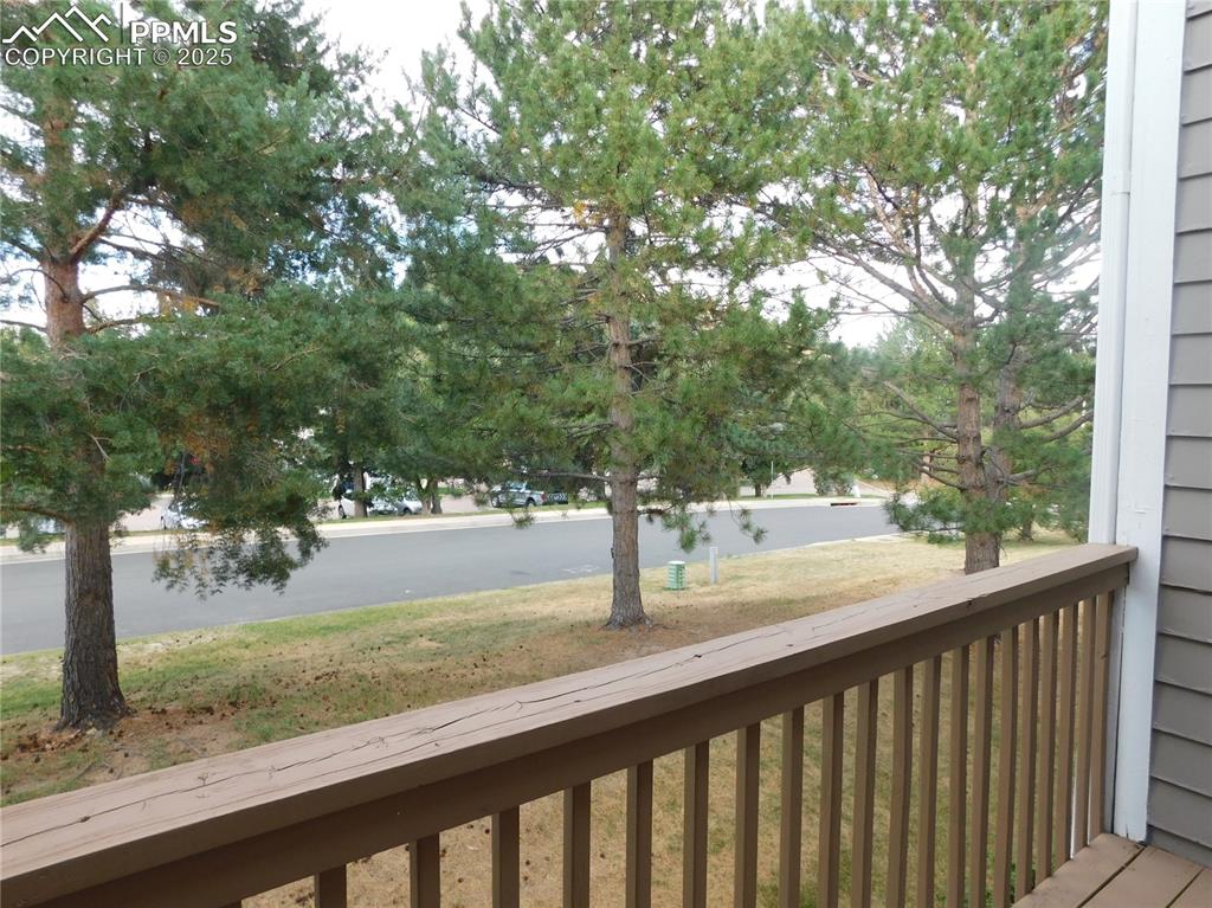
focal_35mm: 23
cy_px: 454
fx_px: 805
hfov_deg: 74.0
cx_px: 606
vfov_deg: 58.8
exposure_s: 1/100
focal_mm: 4
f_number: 3
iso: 125
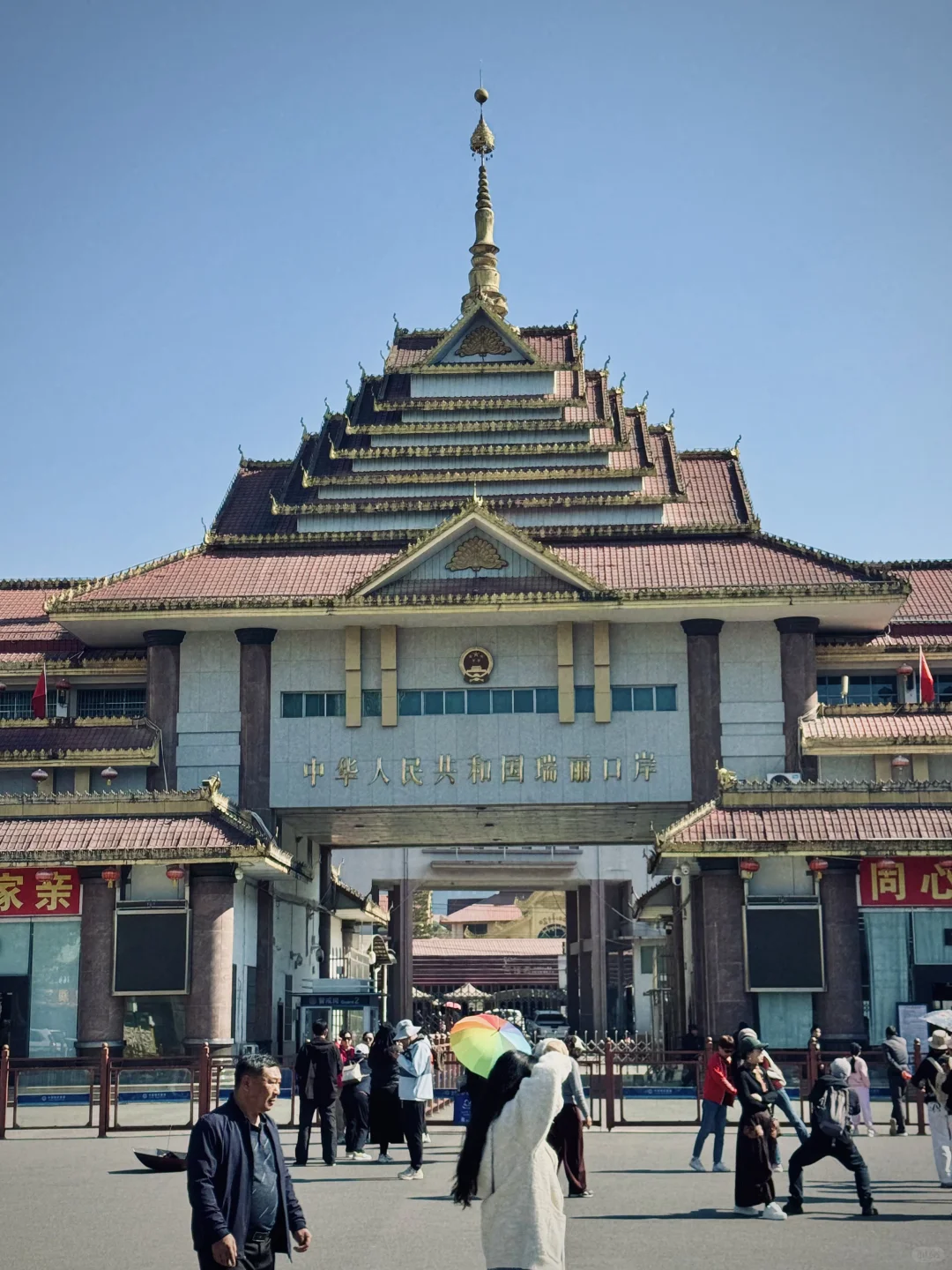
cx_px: 476
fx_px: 1760
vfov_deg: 39.7
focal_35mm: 48
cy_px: 635
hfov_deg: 30.3
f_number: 1.78
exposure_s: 1/4310
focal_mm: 6.76
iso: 64
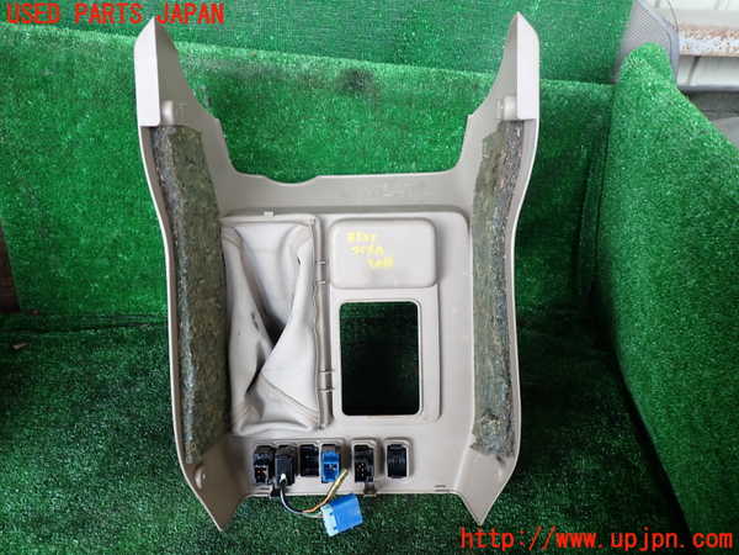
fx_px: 640
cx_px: 370
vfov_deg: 46.8
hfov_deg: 60.0
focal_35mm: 30
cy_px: 278
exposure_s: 1/60
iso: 200
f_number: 2.3
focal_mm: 5.4
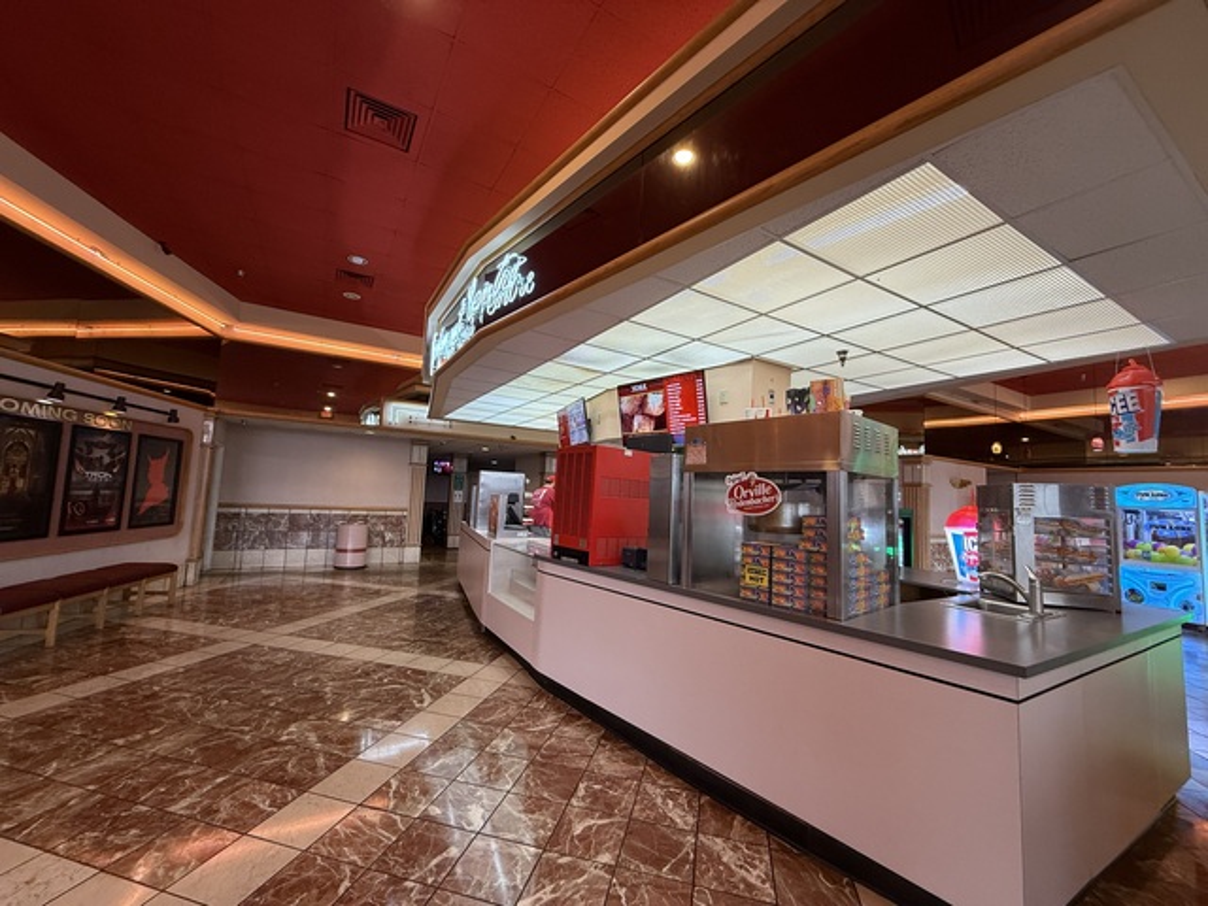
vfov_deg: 85.7
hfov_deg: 102.1
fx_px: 489
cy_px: 453
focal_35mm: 14
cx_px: 604
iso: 200
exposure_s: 1/60
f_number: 2.2
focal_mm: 2.22
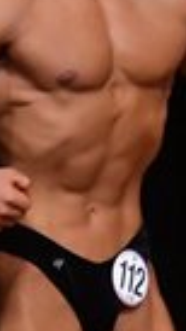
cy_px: 297
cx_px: -168
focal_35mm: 1605
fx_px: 14081
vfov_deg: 1.3
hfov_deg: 0.8
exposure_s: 1/400
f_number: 5.6
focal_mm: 180
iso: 5000
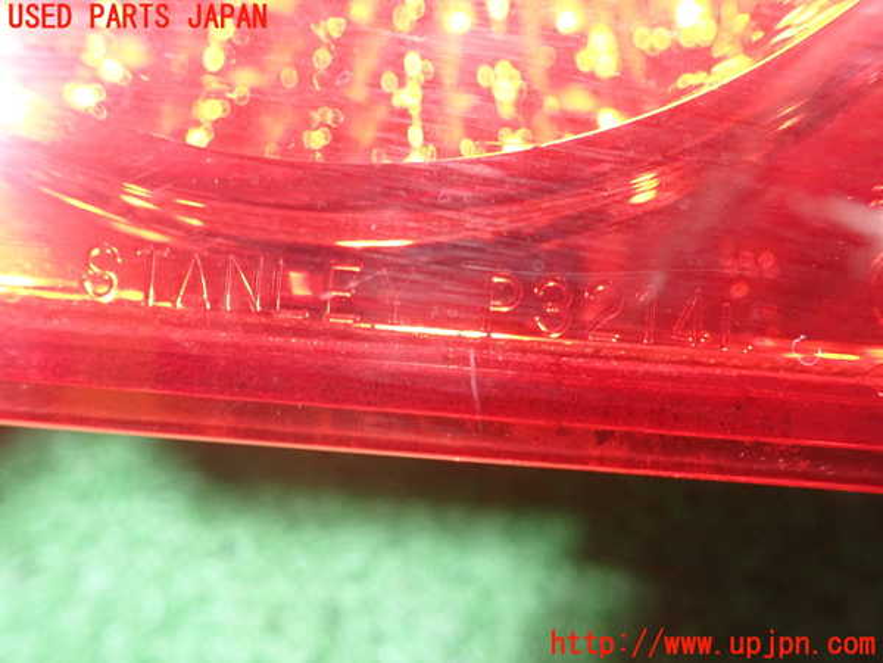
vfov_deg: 46.8
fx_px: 765
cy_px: 332
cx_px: 442
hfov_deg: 60.0
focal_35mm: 30
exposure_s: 1/30
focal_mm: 5.5
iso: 1000
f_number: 2.3
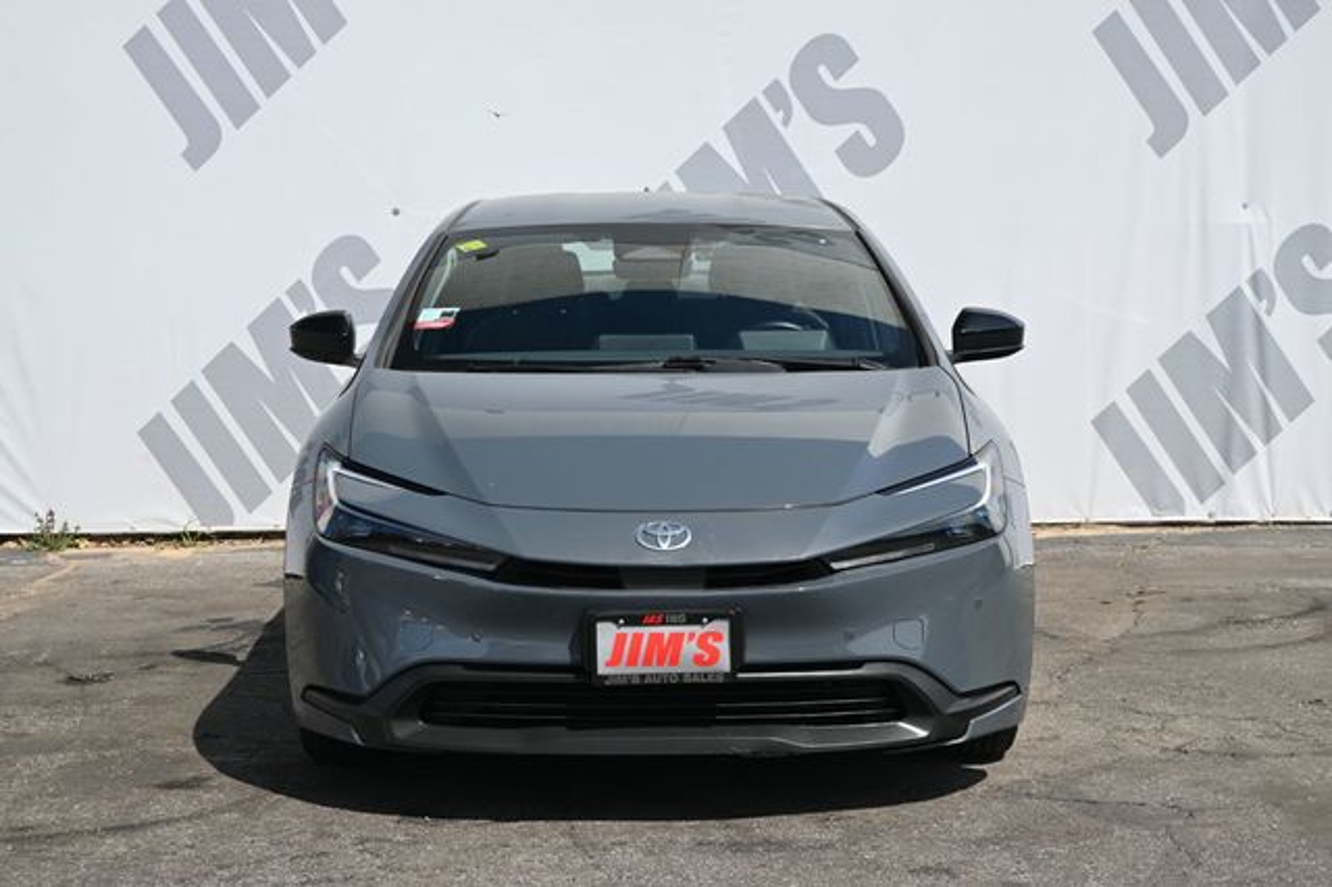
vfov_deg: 21.1
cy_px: 444
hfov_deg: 31.2
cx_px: 666
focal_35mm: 64
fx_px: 2385
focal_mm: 43
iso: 100
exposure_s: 1/250
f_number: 6
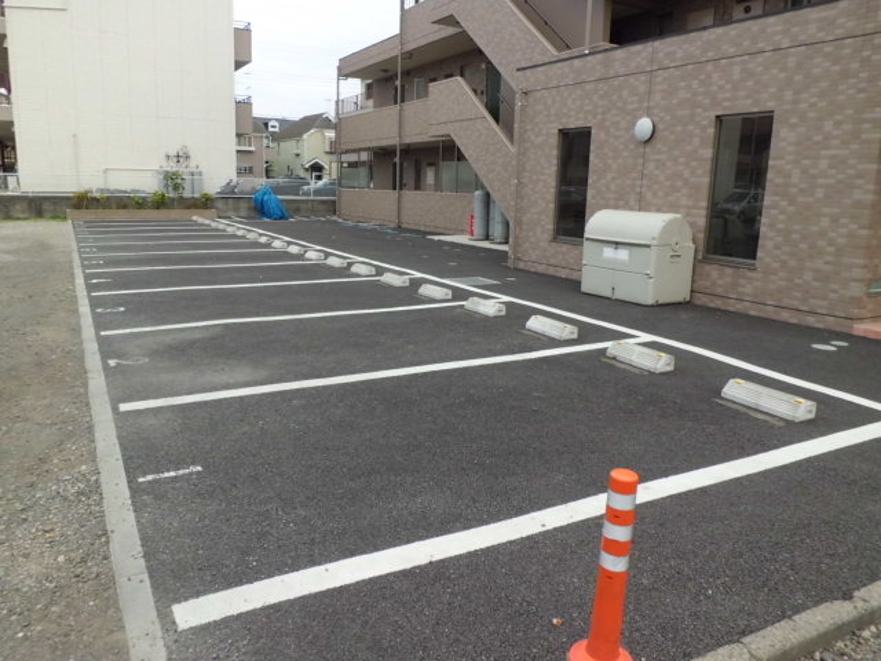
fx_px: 662
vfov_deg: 53.1
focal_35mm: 26
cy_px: 330
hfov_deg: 67.3
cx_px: 440
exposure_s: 1/100
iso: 100
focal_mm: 4.7
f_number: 7.9
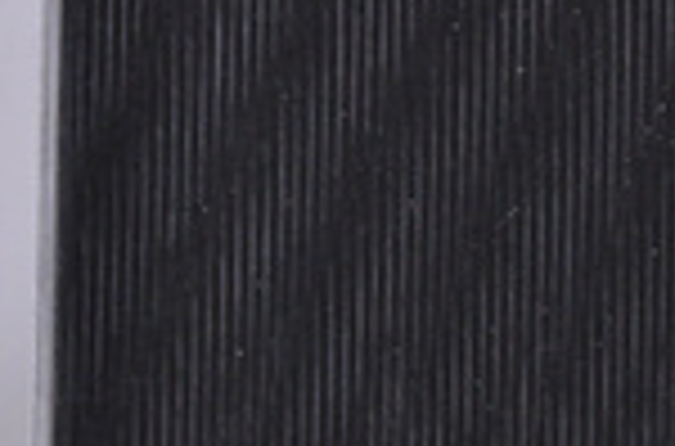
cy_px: 507
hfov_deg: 4.4
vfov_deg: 2.9
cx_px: 644
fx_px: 8850
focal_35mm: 474
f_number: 9.5
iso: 3200
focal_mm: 105
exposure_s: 1/125
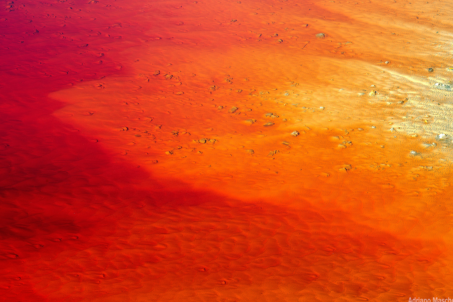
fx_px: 1724
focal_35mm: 137
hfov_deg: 15.0
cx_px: 237
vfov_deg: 10.0
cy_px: 149
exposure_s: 1/40
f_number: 14
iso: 100
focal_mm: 125
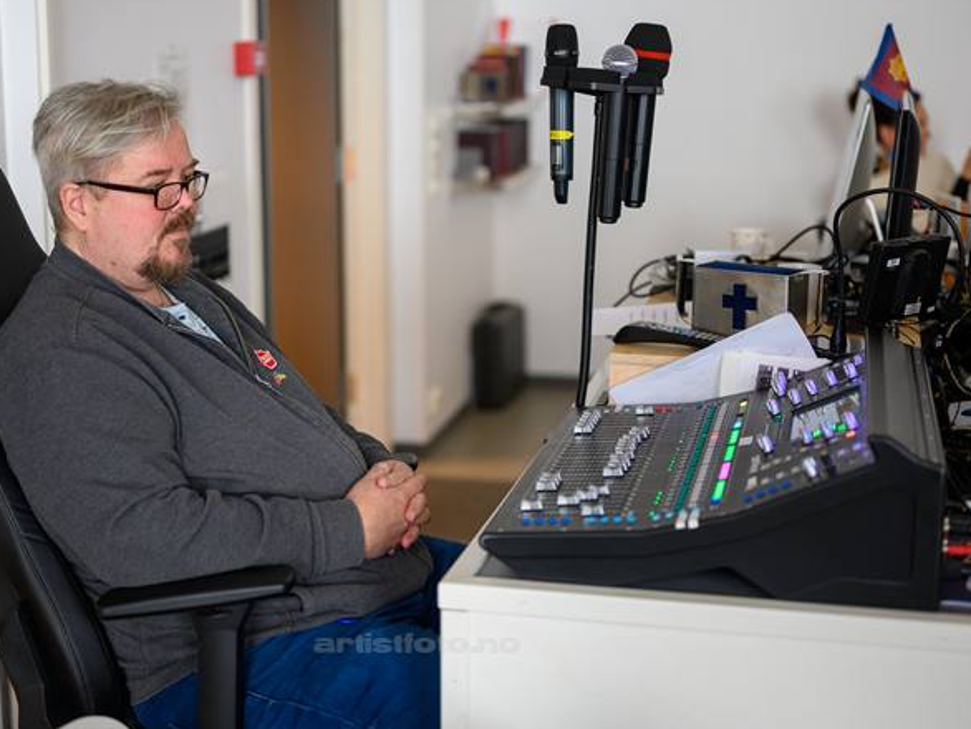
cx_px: 404
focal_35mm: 59
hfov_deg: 32.6
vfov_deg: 24.8
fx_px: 1656
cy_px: 345
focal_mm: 50
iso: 125
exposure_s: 1/125
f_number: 1.8
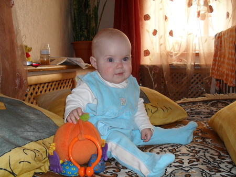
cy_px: 88
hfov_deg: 52.6
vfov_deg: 40.7
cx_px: 118
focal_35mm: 35
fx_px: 239
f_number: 3.2
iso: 200
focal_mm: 6.3
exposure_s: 1/45
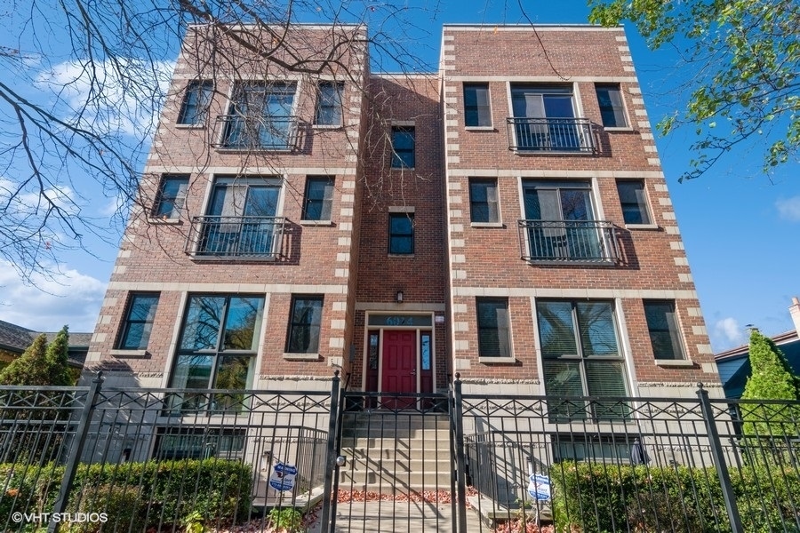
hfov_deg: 90.0
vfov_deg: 67.4
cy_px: 266
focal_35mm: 18
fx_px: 400
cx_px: 400
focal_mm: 12
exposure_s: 1/160
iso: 200
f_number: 8
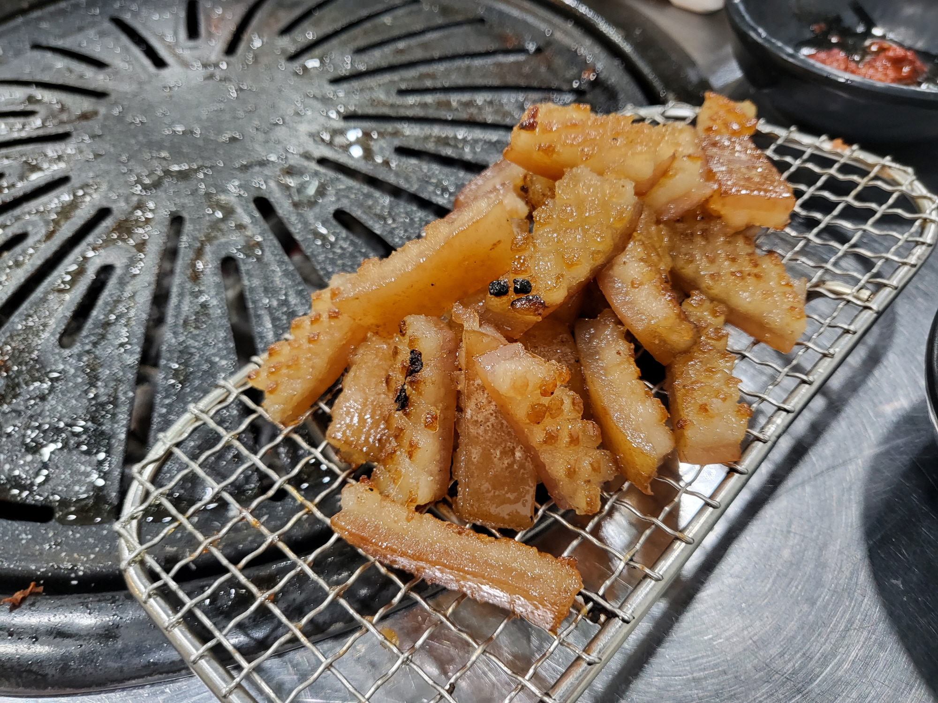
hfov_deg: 67.3
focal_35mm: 26
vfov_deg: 53.1
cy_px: 352
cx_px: 469
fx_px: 705
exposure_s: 1/40
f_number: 1.8
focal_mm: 4.25
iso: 200
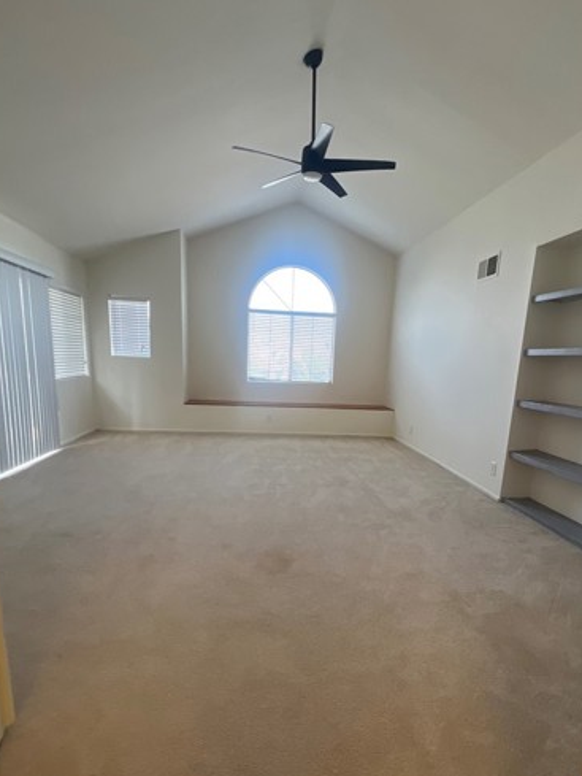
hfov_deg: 74.7
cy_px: 444
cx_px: 308
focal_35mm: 17
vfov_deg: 90.4
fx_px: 381
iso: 200
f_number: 1.8
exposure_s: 1/120
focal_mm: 1.57
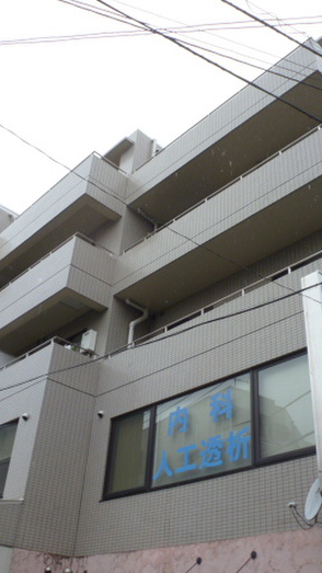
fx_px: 532
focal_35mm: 35
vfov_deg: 56.6
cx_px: 194
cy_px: 286
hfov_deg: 33.6
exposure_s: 1/200
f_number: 4
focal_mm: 4.3
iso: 100
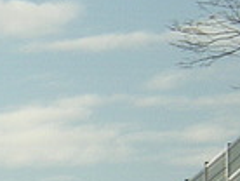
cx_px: -463
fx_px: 5730
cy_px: 399
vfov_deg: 1.8
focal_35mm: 825
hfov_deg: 2.4
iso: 50
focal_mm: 18.9
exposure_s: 1/145
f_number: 8.5
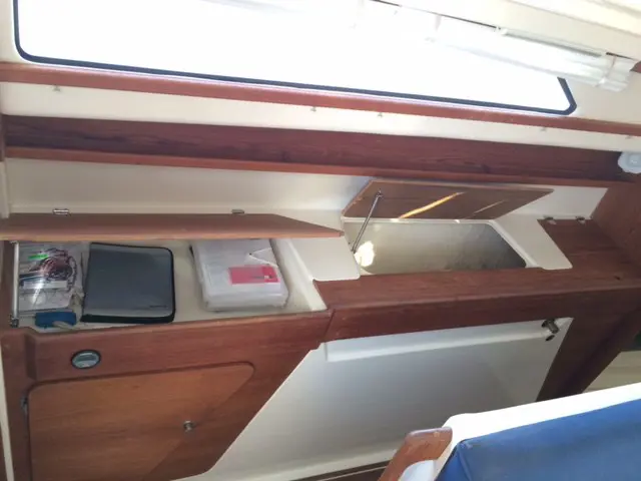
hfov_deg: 61.7
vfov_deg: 48.2
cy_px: 240
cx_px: 320
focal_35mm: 29
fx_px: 537
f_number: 2.2
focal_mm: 4.15
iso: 100
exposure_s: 1/30
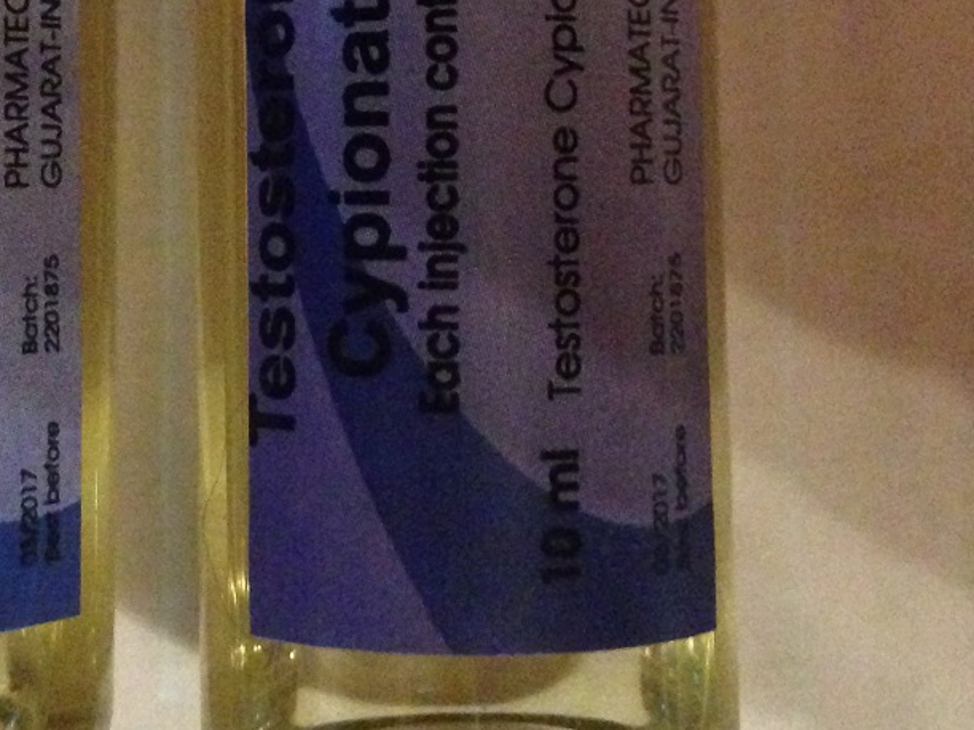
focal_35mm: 81
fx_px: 2279
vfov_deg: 17.6
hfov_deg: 24.0
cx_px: 285
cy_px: -50
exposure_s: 1/17
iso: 800
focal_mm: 4.12
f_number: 2.4
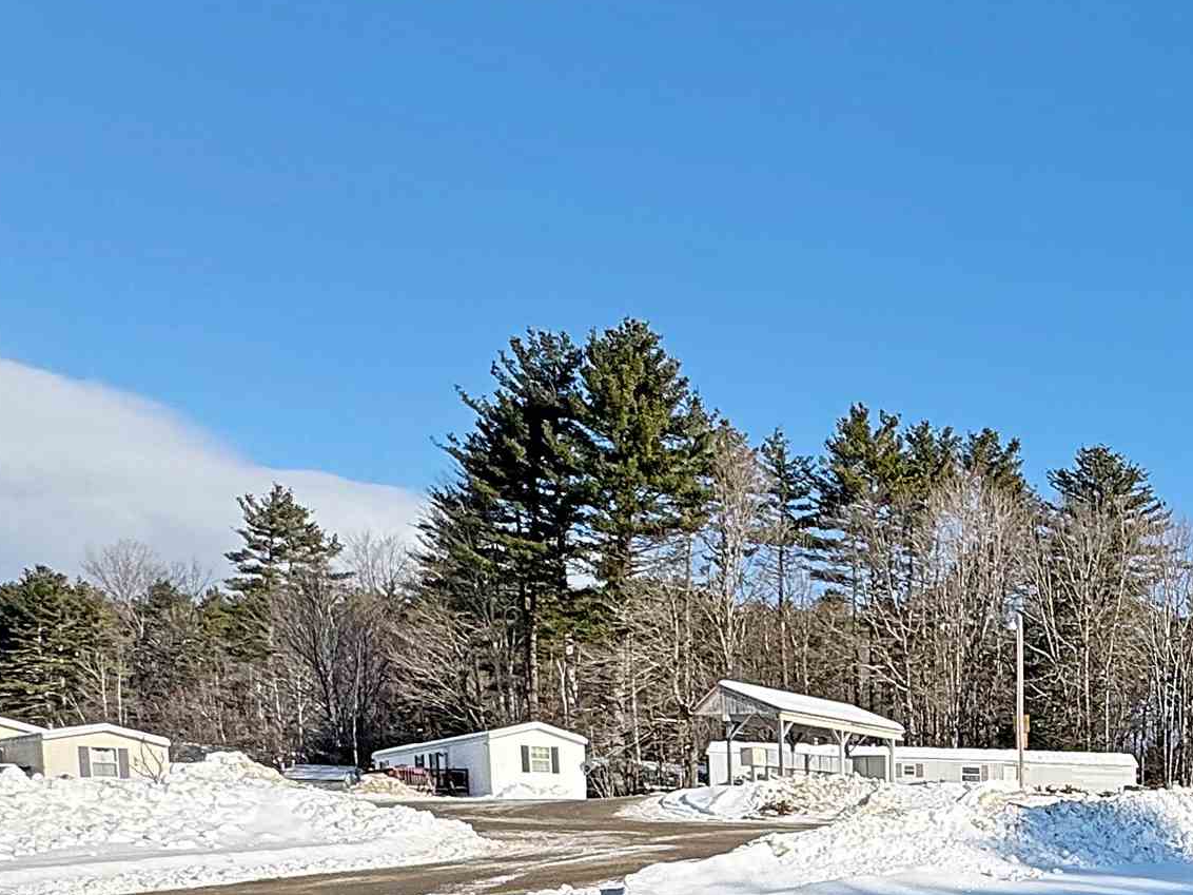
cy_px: 966
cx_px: 1350
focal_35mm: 38
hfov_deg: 39.0
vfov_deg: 33.3
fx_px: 1310
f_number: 2.2
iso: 50
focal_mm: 2.22
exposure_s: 1/2985
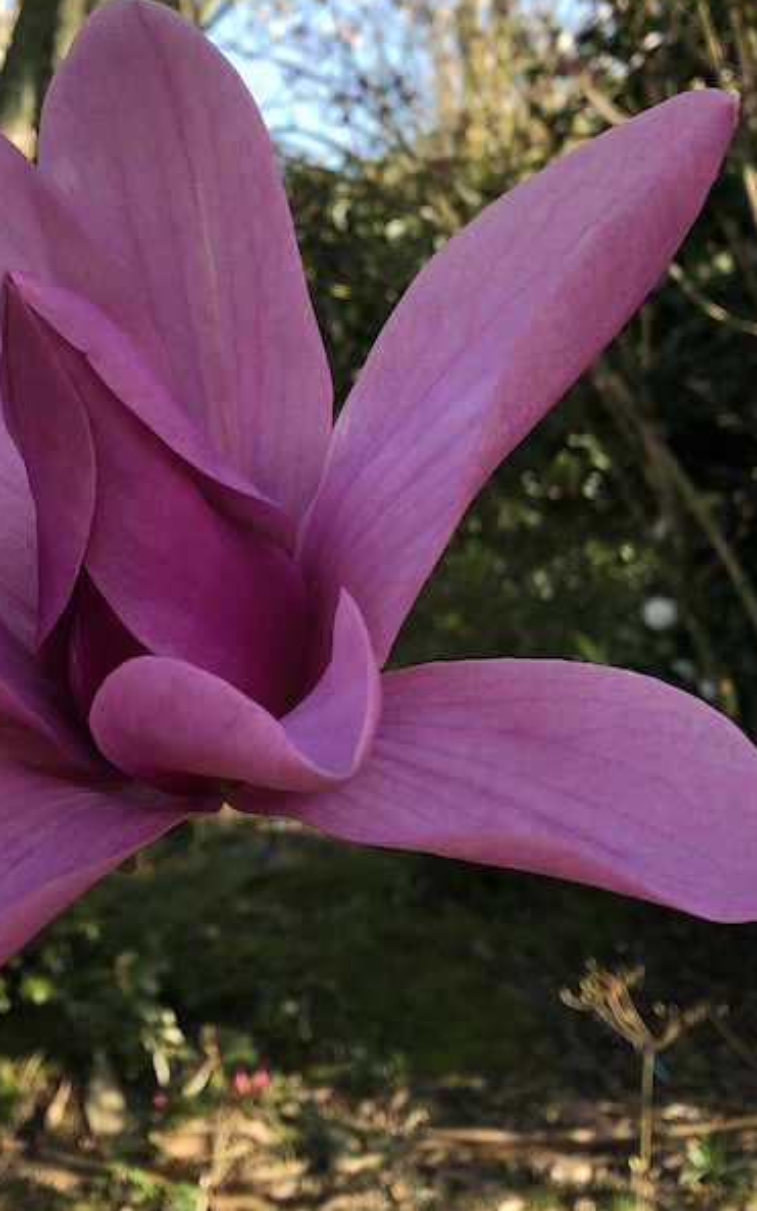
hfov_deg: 21.3
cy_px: 385
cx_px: 127
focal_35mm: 60
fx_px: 1982
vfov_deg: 33.7
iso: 20
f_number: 1.8
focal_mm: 3.99
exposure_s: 1/390
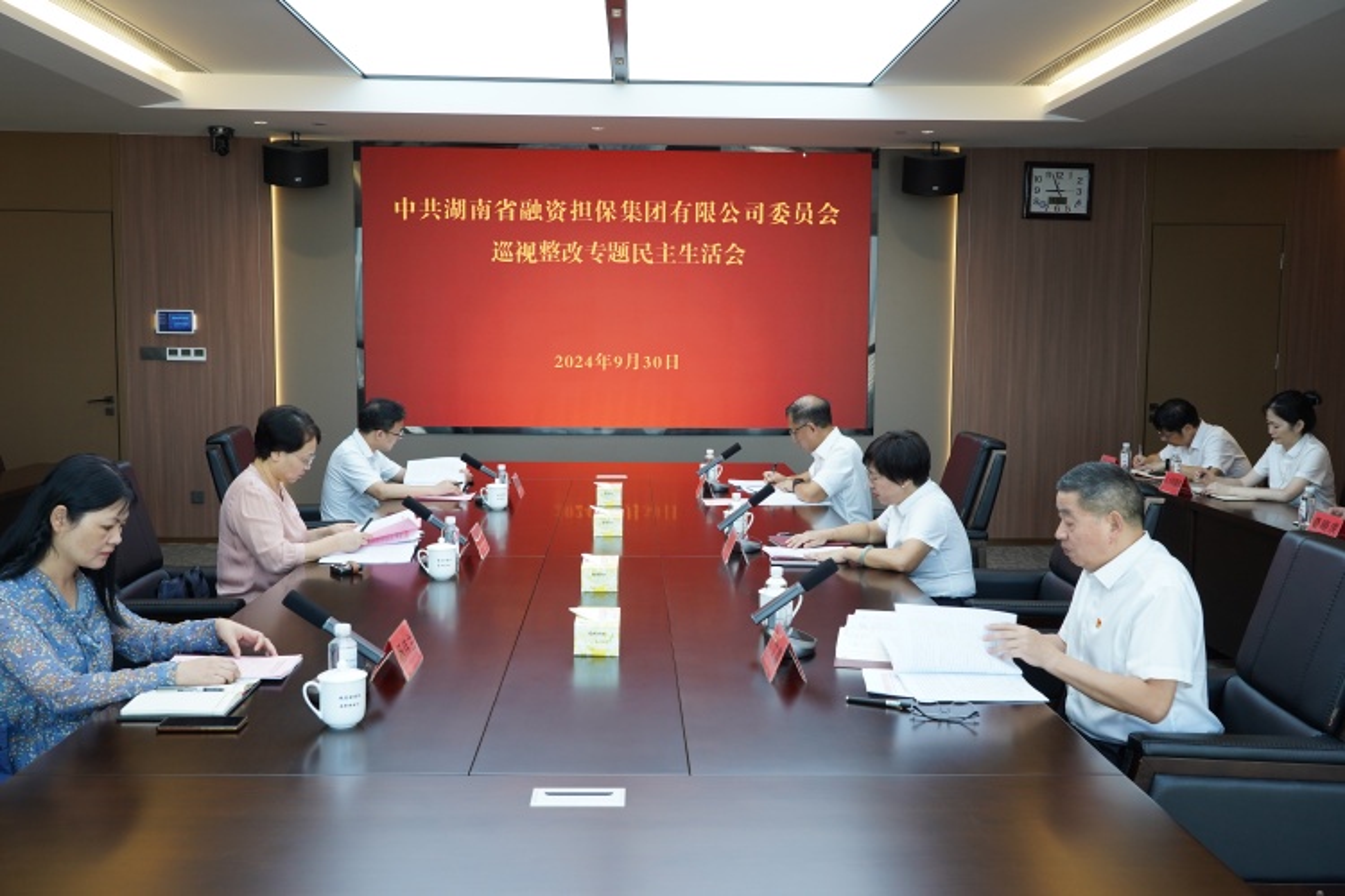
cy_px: 448
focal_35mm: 34
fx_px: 1270
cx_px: 672
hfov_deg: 55.8
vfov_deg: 38.9
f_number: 8
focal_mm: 34
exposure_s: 1/60
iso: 1250
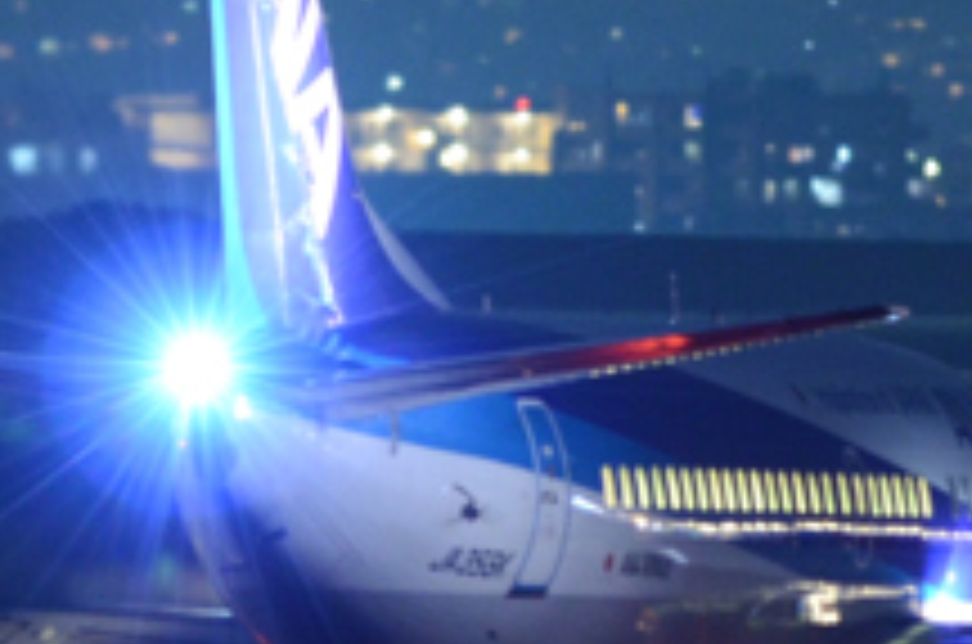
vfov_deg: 0.6
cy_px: 248
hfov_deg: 1.0
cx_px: 392
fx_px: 57518
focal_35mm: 2135
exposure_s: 1/2.5
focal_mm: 300
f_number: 3.2
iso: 1000
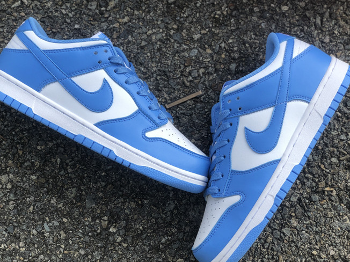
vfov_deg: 24.8
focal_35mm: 59
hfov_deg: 32.7
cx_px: 169
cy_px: 136
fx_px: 596
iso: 16
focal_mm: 6
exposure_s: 1/208
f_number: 2.4
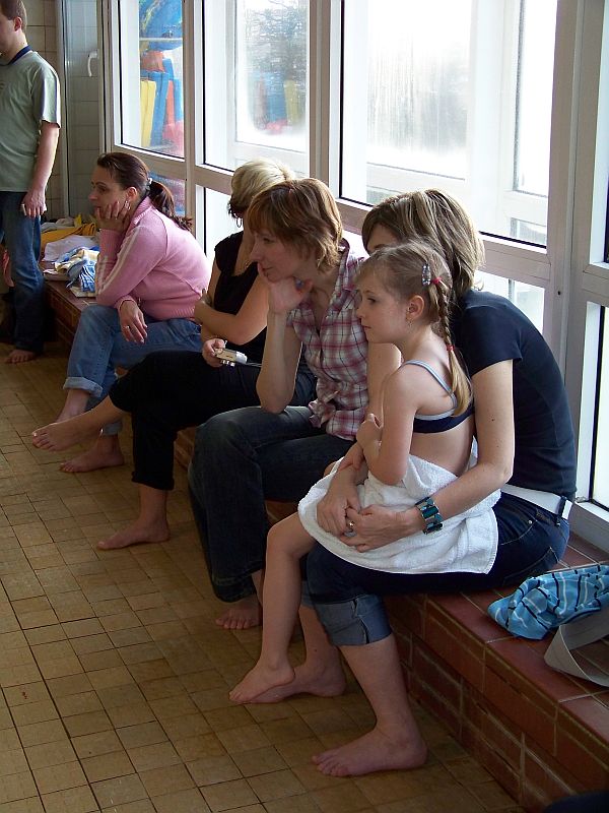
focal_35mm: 55
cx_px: 304
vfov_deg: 34.9
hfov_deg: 26.6
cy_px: 406
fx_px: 1290
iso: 200
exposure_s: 1/30
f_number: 3.2
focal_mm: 9.36
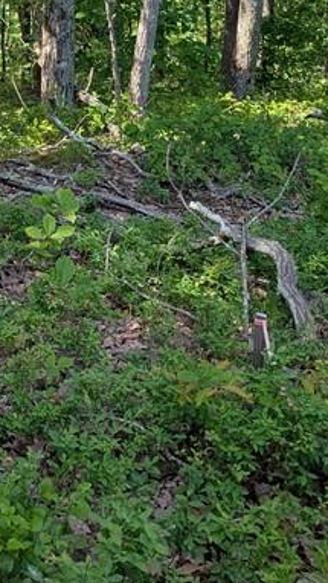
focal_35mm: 70
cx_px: -69
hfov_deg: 16.5
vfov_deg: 28.5
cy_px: 18
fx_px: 1082
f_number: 1.68
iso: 19
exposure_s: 1/157
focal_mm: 6.9
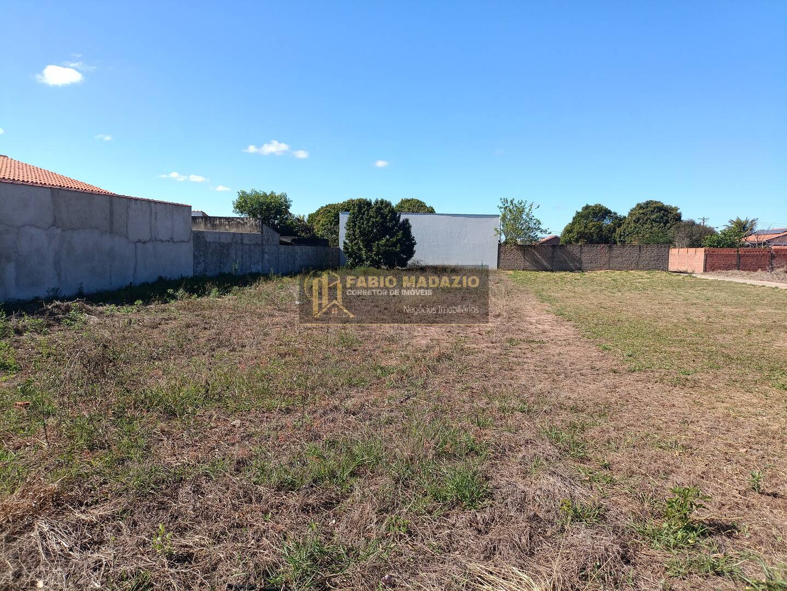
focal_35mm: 25
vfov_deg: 54.9
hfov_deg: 69.4
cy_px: 296
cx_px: 394
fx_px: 569
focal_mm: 4.71
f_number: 1.7
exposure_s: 1/401
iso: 50
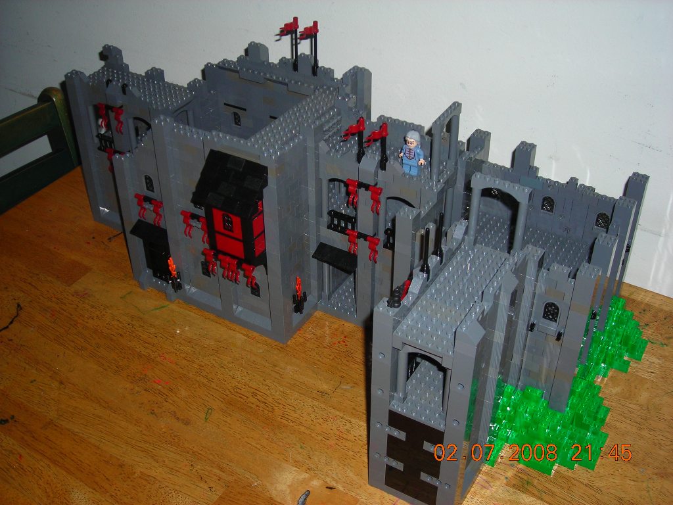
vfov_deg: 35.1
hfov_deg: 45.8
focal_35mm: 41
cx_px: 336
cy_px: 252
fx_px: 797
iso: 50
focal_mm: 6.8
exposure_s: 1/60.1
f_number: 3.3
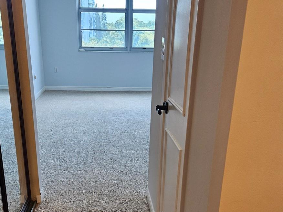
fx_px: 343
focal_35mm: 42
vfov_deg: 33.1
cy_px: 177
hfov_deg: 44.7
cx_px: 124
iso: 64
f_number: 1.8
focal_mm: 5.4
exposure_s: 1/120
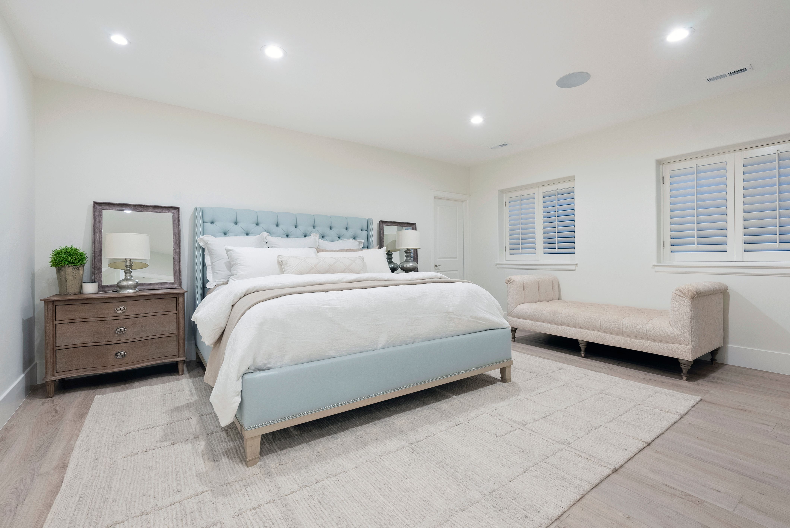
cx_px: 395
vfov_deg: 73.8
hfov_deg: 96.7
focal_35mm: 16
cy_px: 264
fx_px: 351
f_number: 8
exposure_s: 1/4
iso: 640
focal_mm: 16
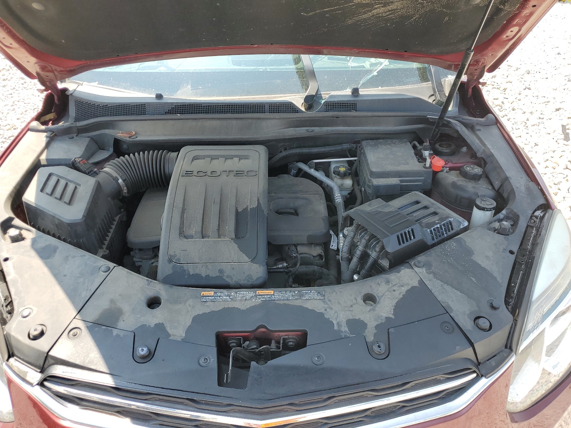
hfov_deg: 67.3
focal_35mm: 26
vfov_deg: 53.1
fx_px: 429
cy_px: 214
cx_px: 286
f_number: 1.5
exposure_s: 1/625
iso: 50
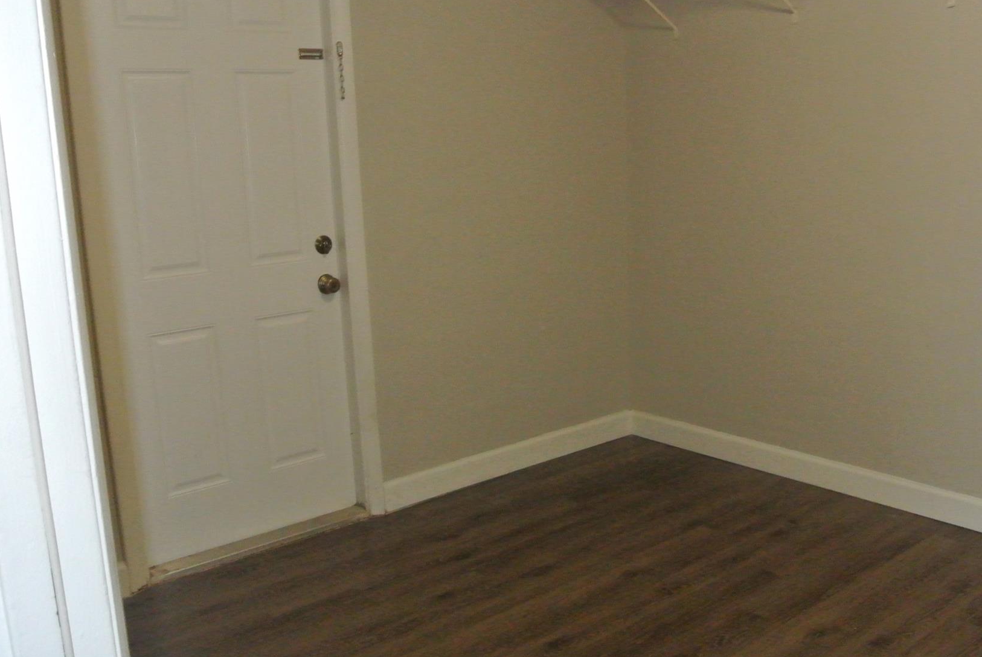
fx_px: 928
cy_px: 314
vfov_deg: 39.0
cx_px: 558
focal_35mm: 34
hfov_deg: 55.6
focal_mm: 10
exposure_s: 1/60
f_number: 3.5
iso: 2200
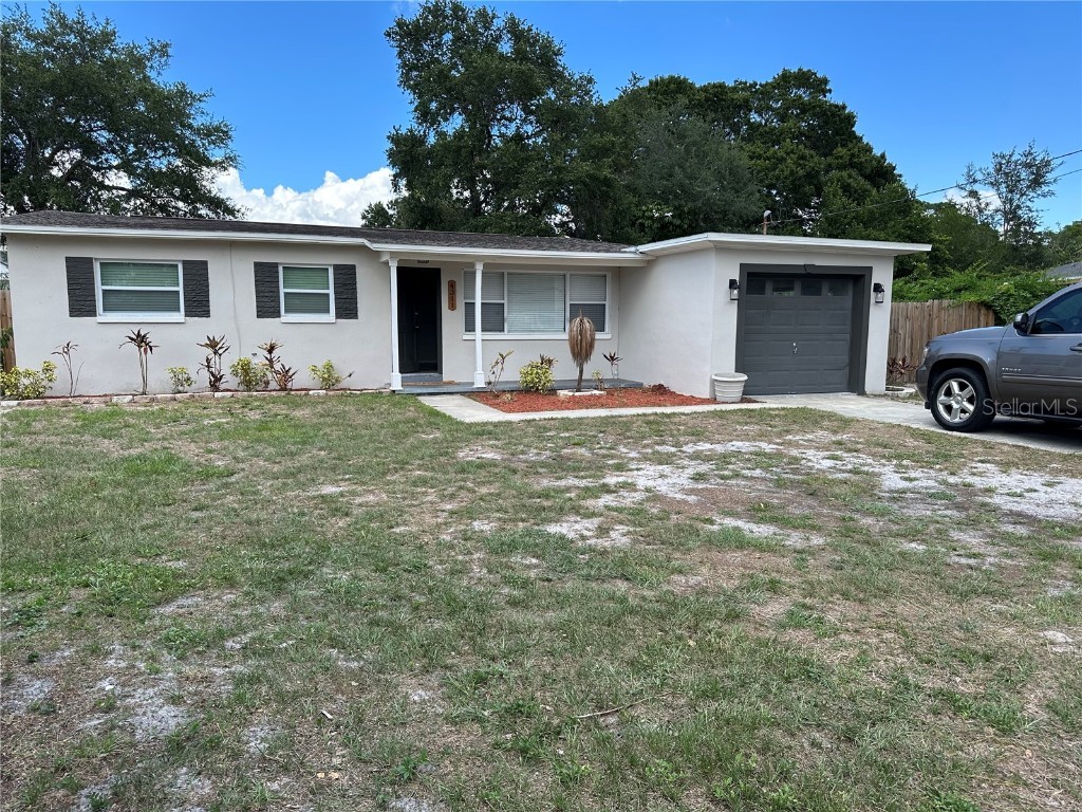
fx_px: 750
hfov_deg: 71.6
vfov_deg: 56.8
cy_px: 406
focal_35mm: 24
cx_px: 541
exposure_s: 1/1393
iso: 80
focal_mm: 6.86
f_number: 1.78
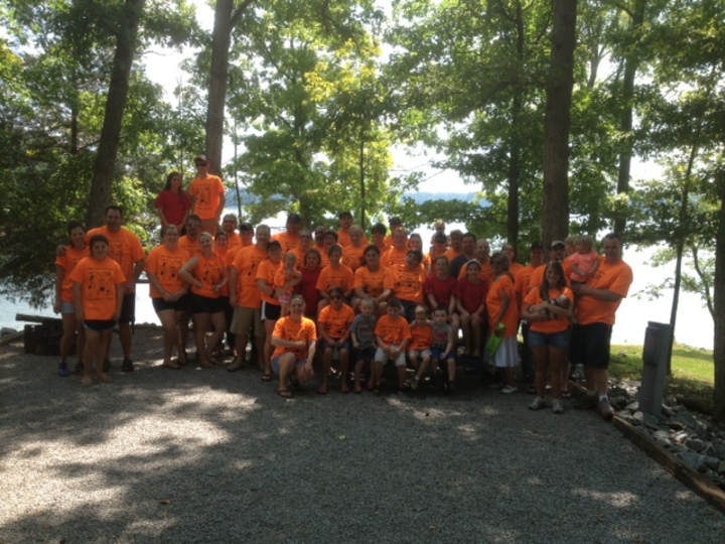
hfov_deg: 52.6
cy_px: 272
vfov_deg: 40.7
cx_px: 362
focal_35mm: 35
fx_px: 733
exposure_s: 1/484
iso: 50
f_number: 2.4
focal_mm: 4.28
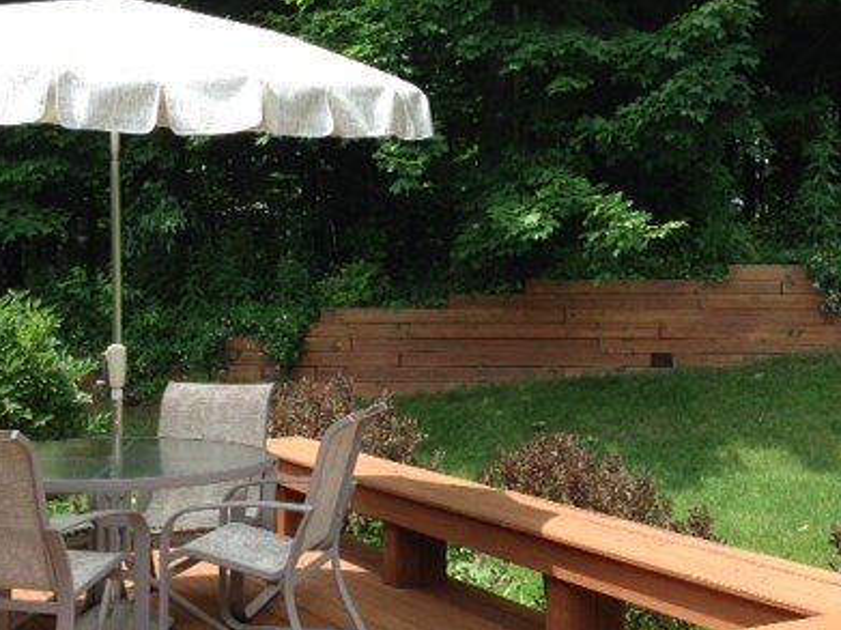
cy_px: 288
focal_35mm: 54
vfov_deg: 27.0
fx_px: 1312
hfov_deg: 35.5
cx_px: 396
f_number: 2.4
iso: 50
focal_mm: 4.12
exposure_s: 1/390
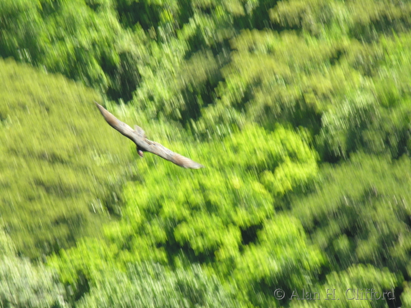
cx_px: 206
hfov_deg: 5.7
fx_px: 4156
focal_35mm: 350
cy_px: 154
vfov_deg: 4.2
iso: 50
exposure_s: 1/59
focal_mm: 89
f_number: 5.2
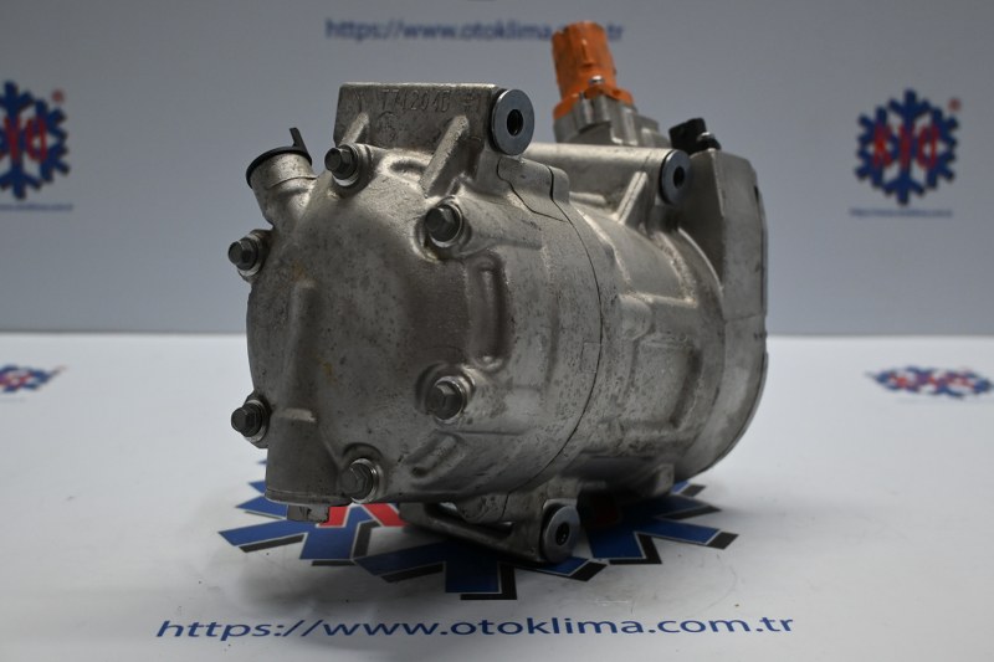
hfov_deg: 45.0
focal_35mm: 44
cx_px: 497
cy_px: 331
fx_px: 1201
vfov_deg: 30.8
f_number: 4.8
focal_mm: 29
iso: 800
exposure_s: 1/125
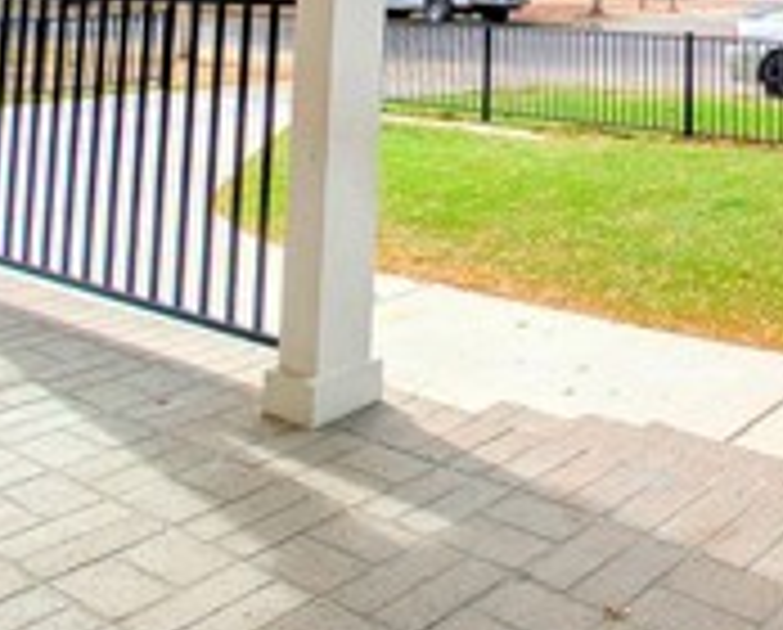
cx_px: 819
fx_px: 999
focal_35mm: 43
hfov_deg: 37.3
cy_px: -173
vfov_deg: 29.0
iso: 40
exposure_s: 1/2179
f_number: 1.95
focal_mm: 2.23
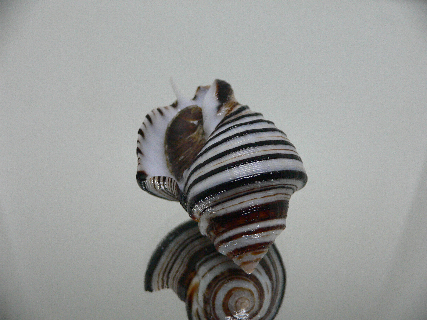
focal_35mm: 35
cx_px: 214
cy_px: 160
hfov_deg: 52.6
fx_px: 432
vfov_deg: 40.7
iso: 200
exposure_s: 1/50
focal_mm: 4.6
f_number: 2.8
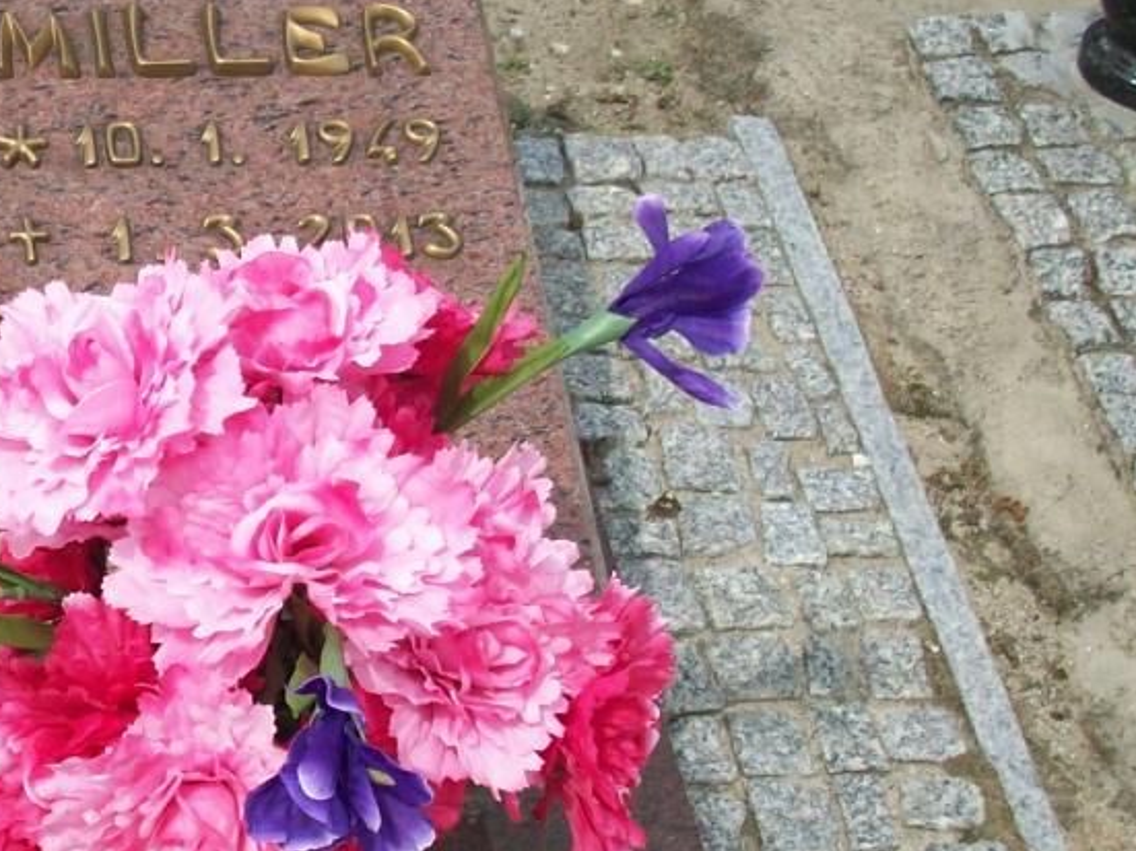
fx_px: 2822
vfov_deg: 17.2
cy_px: 424
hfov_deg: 22.3
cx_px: 134
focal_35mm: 86
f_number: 5.6
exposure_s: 1/385
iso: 80
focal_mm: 6.2
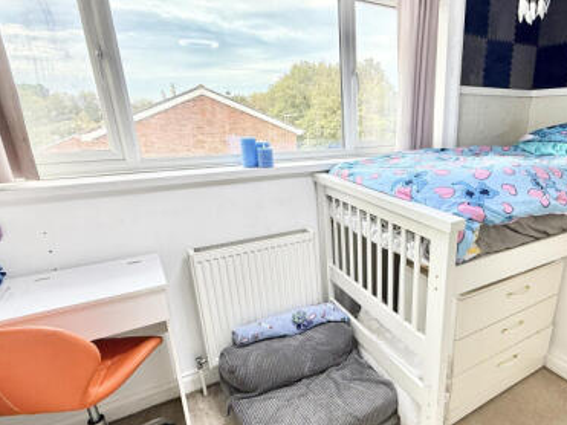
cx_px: 383
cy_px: 235
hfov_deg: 73.8
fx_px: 360
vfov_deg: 60.9
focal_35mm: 22
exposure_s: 1/99
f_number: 2.2
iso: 80
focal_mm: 2.22
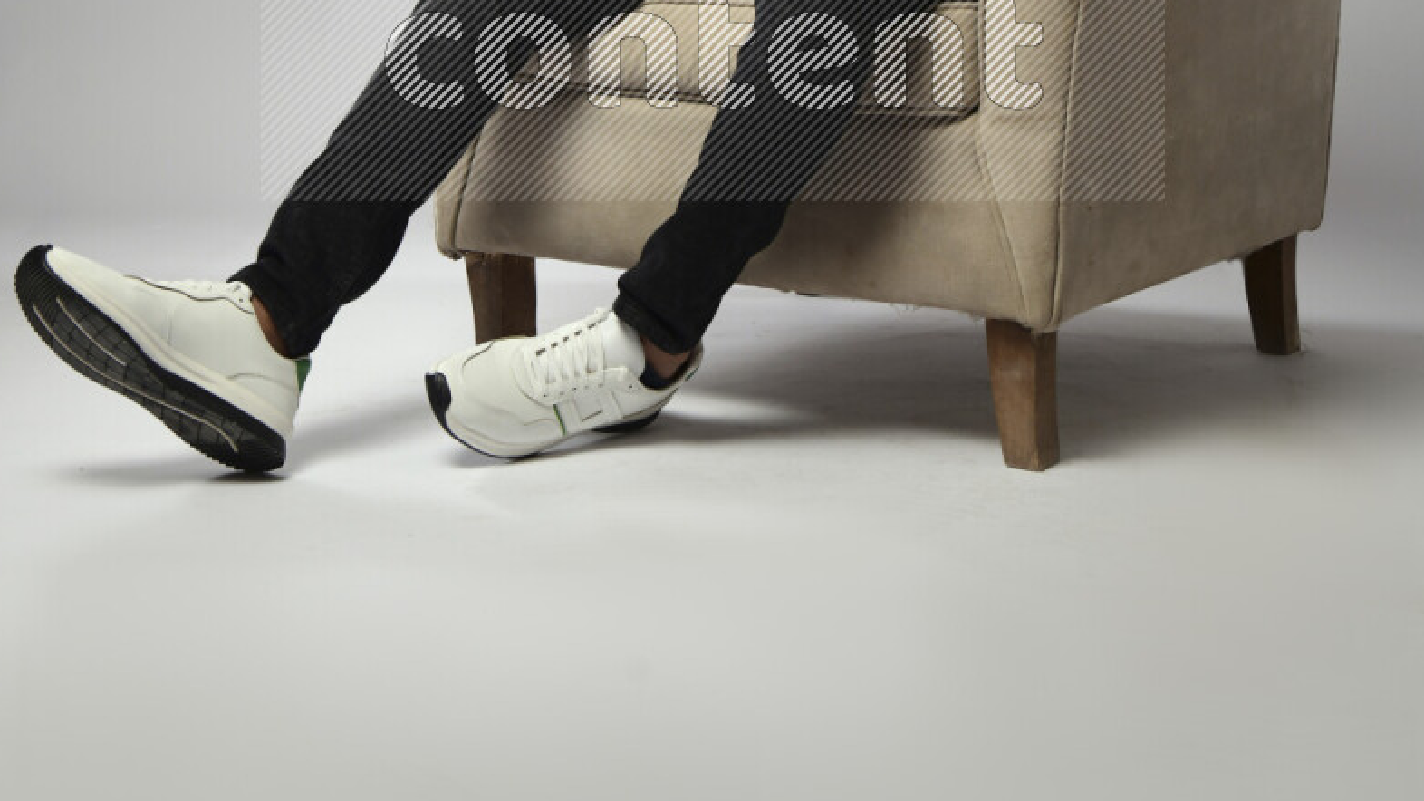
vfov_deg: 18.0
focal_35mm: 64
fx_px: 2416
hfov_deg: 32.8
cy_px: -111
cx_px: 712
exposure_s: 1/125
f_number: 6.3
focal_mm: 40
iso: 400
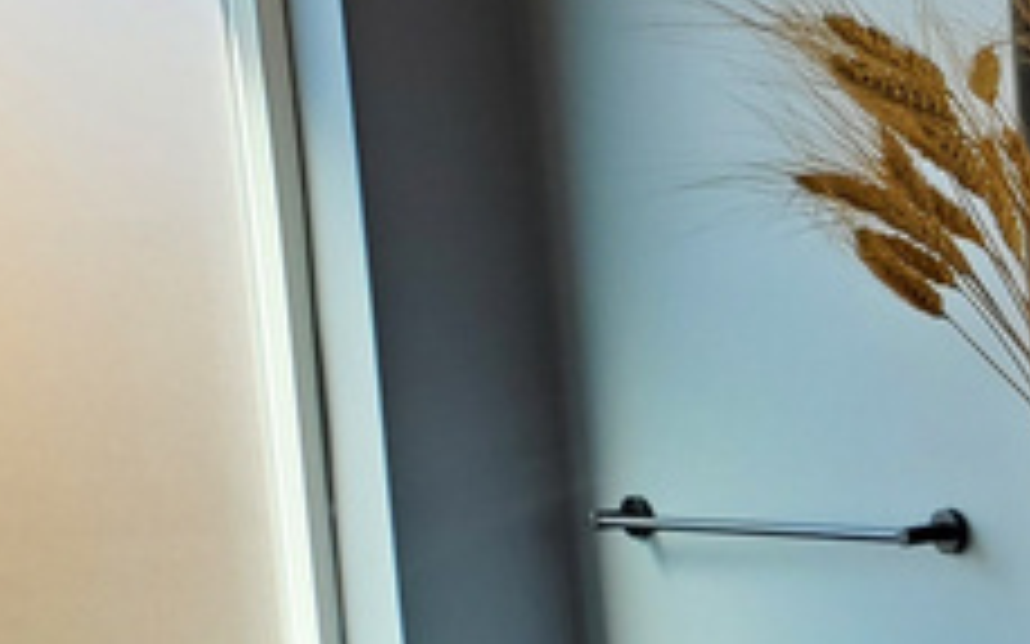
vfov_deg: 10.5
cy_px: 797
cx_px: 2123
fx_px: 3452
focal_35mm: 123
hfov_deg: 14.0
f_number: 2.4
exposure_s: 1/121
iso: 50
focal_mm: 4.3
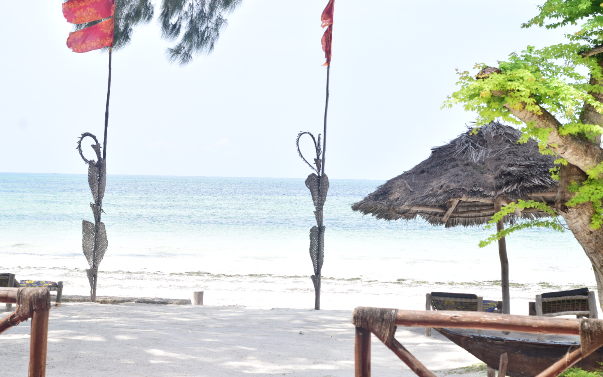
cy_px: 178
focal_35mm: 77
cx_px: 300
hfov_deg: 26.8
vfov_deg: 16.9
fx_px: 1265
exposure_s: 1/200
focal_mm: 50
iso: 200
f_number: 8
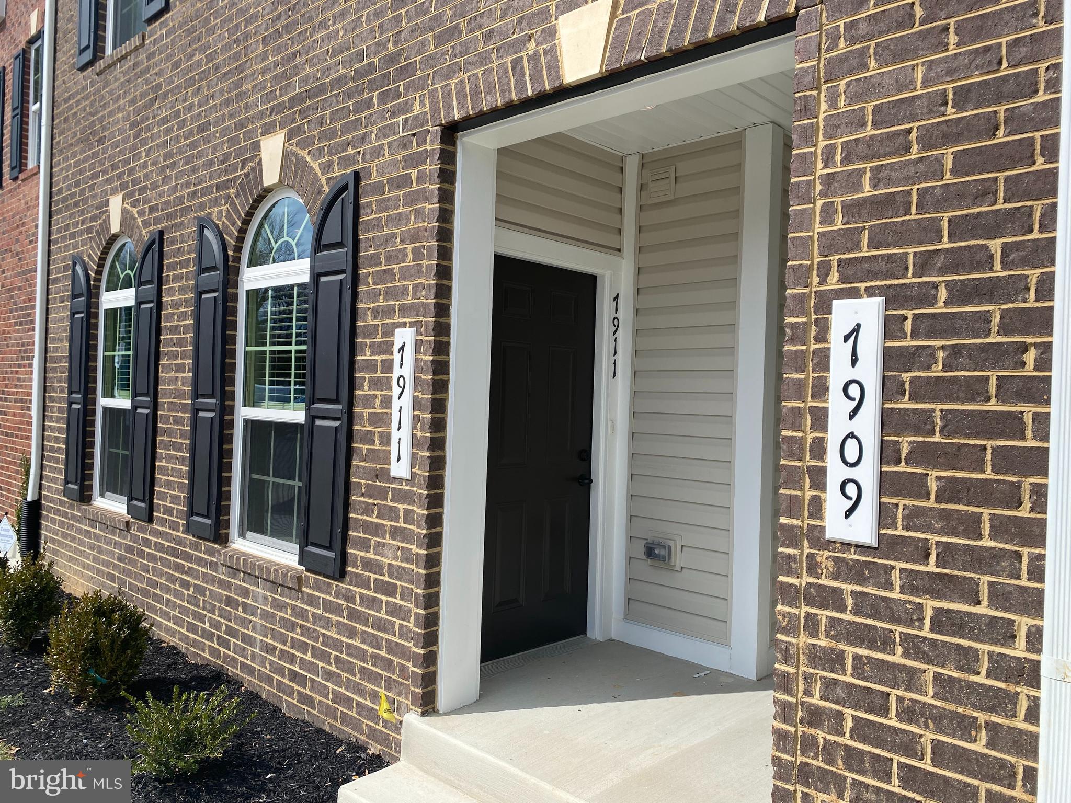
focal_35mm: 26
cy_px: 402
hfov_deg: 67.3
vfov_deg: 53.1
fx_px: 804
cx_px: 536
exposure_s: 1/3497
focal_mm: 4.25
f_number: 1.8
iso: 32
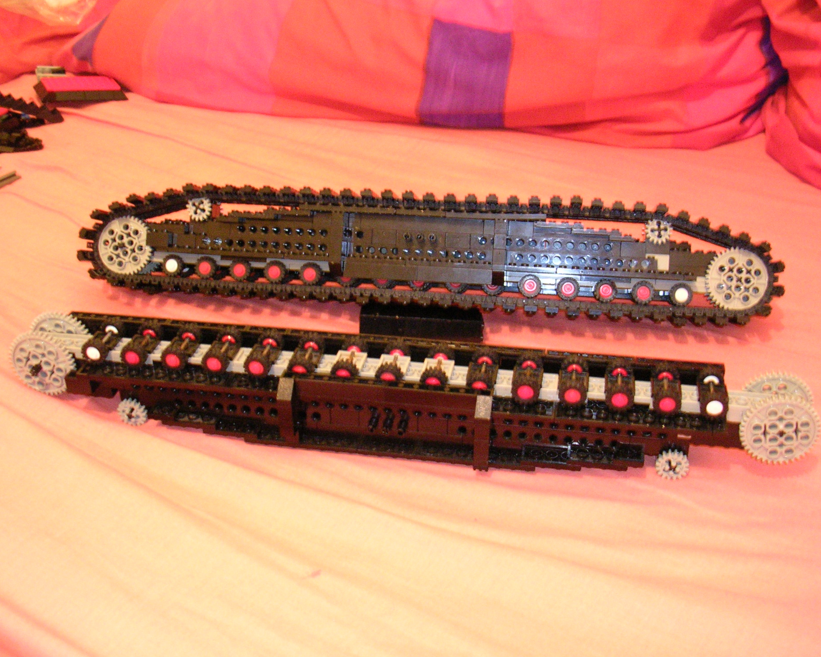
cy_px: 327
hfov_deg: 45.8
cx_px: 432
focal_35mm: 40
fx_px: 972
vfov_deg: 37.3
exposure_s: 1/2.5
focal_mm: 5.8
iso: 200
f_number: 2.8
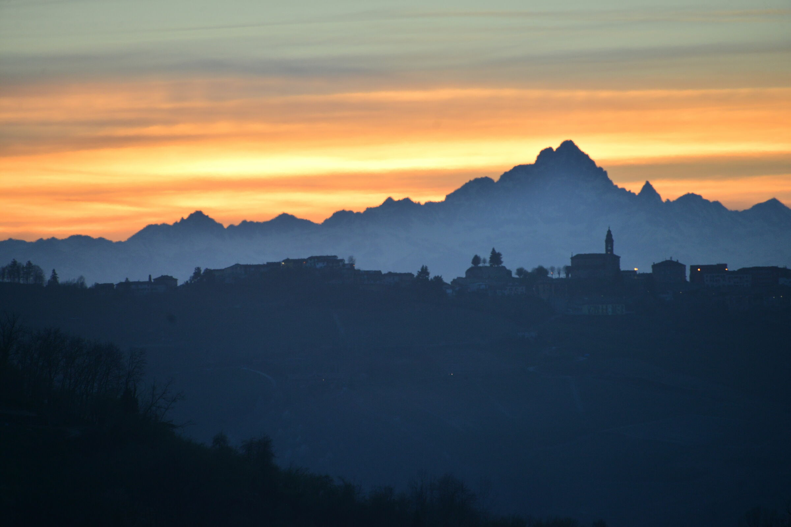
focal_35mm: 300
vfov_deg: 4.6
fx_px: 6591
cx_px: 396
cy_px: 264
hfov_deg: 6.9
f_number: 6.3
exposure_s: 1/320
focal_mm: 300
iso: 560
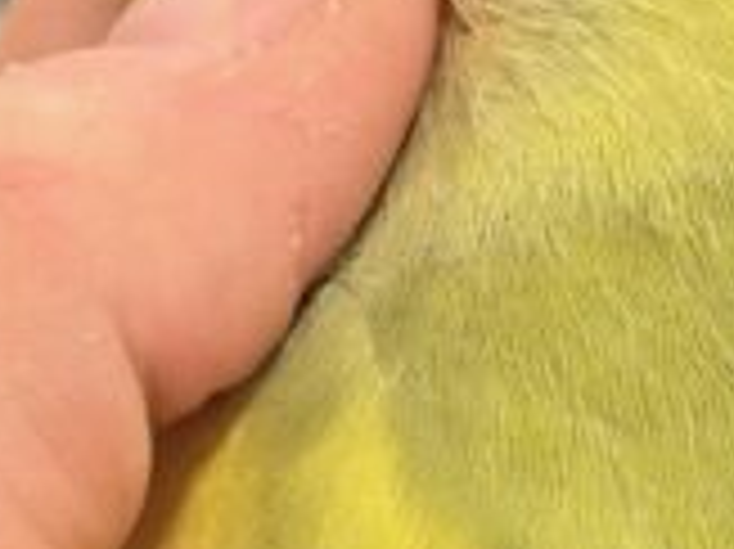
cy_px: 112
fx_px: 4322
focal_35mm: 204
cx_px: 937
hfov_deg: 9.5
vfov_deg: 7.3
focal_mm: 5.96
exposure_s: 1/50
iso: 40
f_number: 1.6
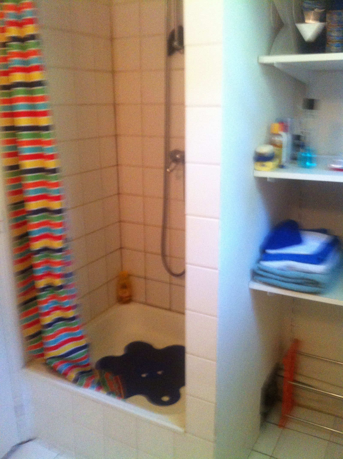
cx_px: 172
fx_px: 464
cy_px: 230
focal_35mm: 35
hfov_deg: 40.6
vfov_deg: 52.7
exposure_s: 1/17
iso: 320
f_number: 2.8
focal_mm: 3.85
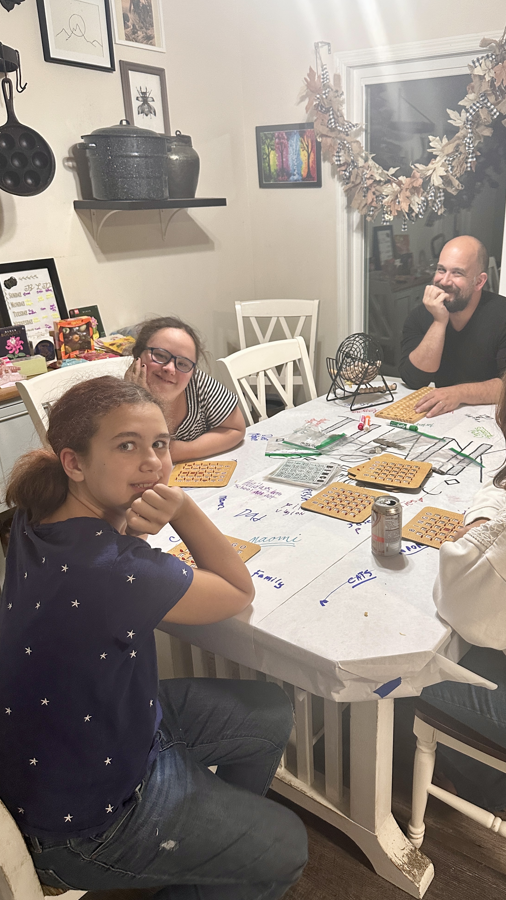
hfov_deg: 42.4
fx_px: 644
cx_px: 327
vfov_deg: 69.9
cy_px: 446
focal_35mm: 27
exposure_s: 1/60
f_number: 1.78
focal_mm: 6.86
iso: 400
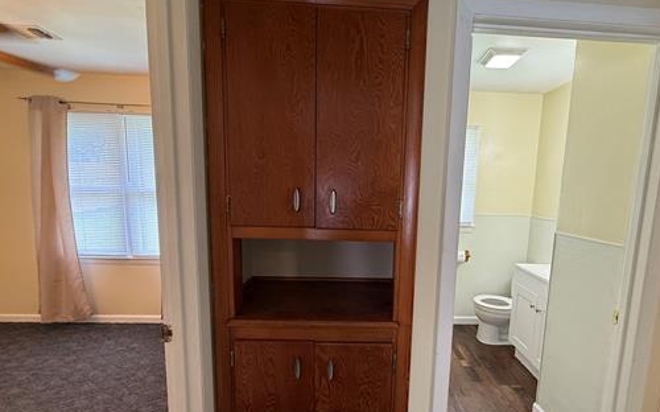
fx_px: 342
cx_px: 370
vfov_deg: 61.8
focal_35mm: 19
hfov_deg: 87.6
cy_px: 239
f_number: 2.2
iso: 250
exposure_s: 1/60
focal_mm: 2.22
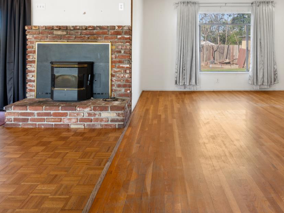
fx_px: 237
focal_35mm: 29
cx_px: 170
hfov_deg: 61.4
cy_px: 49
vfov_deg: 46.4
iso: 100
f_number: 6.3
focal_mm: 11
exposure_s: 1/6
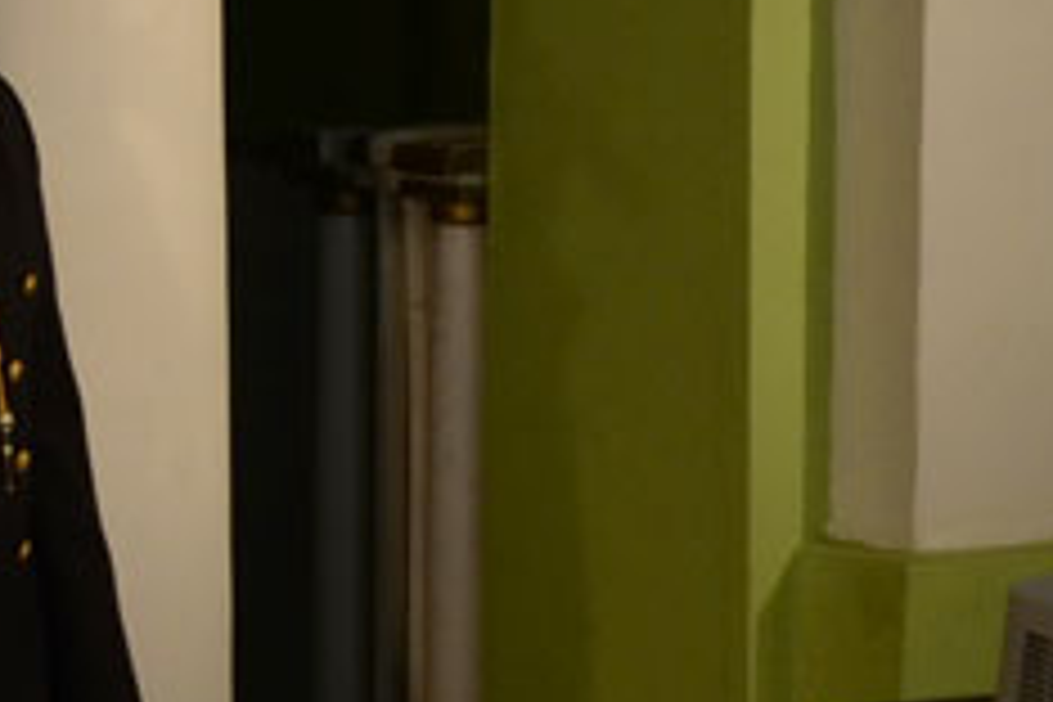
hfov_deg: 7.2
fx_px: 7884
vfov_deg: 5.1
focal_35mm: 270
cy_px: 180
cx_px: -1440
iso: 800
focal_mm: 35
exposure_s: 1/60
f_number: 5.6
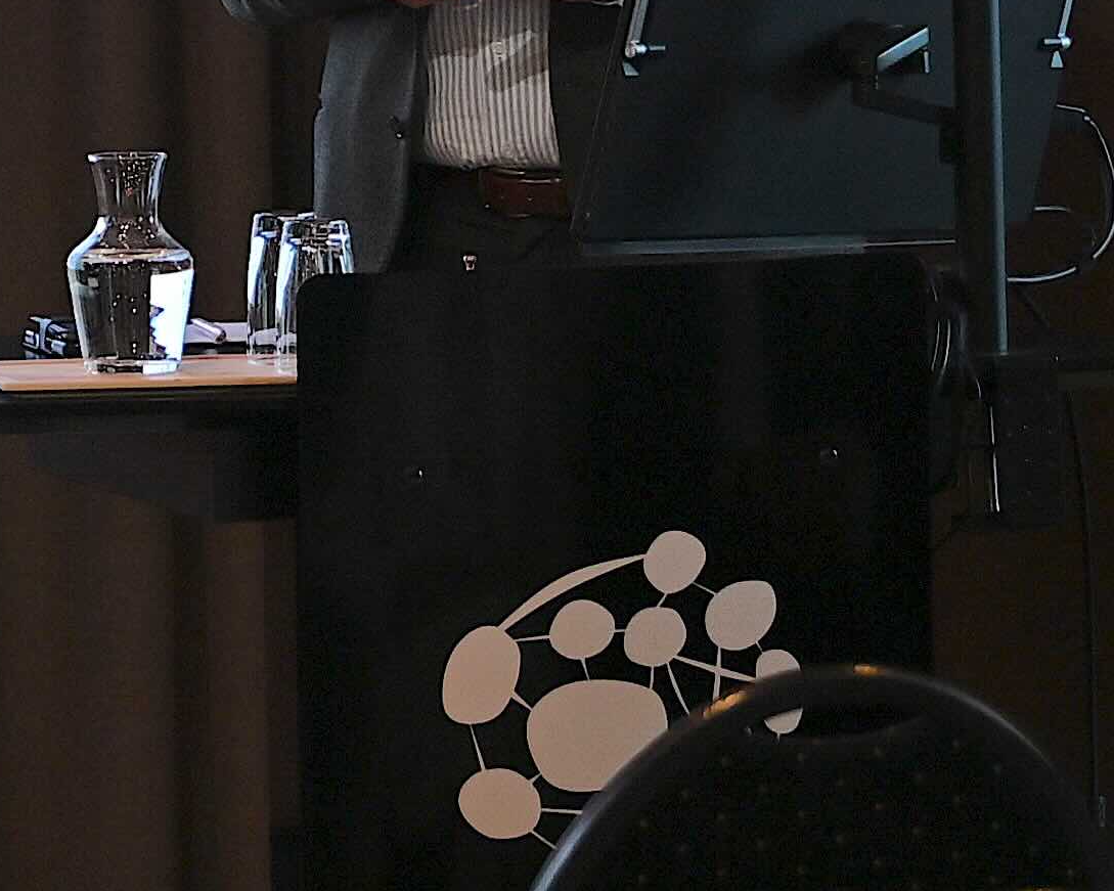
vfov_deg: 5.2
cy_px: -565
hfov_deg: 6.4
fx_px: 9791
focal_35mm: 297
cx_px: -931
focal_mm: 57
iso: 400
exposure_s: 1/160
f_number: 2.8
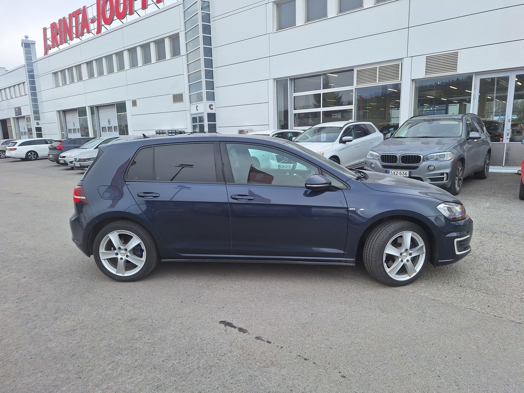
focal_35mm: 23
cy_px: 196
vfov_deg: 58.9
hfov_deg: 73.9
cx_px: 262
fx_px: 348
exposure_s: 1/750
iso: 40
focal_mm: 5.54
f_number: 1.8
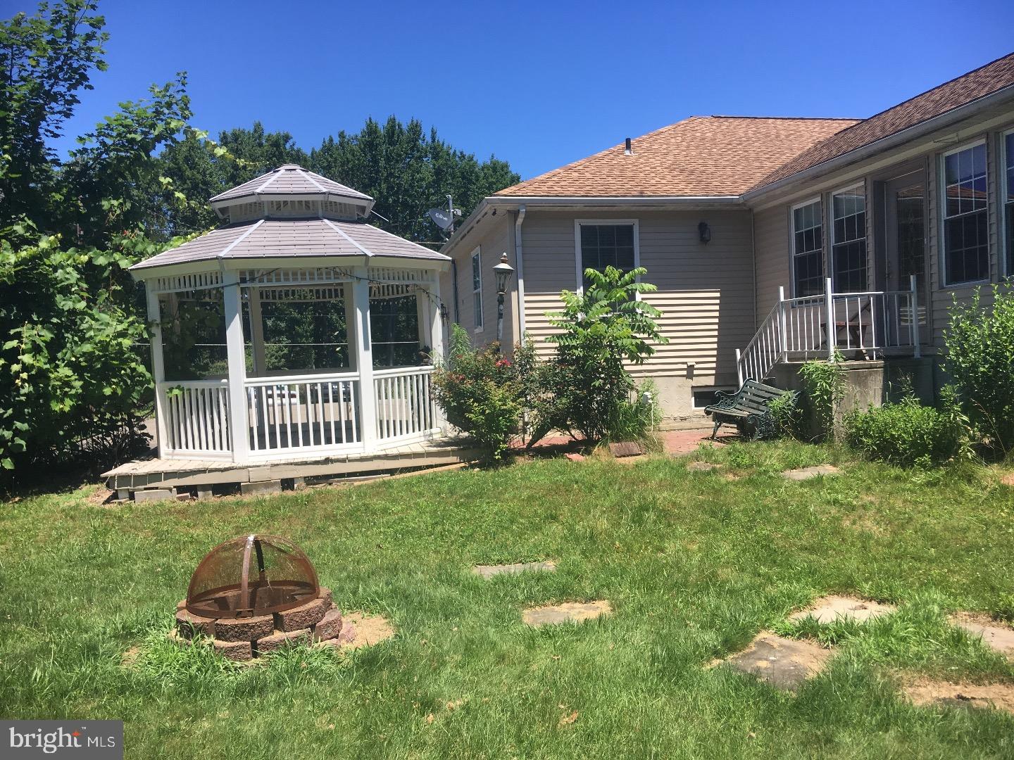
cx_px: 507
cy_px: 380
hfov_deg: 61.7
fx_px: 849
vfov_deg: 48.2
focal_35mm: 29
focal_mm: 4.15
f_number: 2.2
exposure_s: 1/999
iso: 25
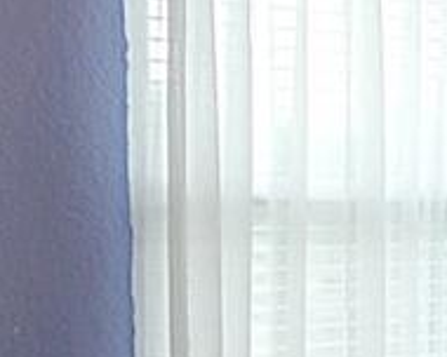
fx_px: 1773
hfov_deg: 13.1
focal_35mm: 134
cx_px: 786
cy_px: 270
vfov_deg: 11.5
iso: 200
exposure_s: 1/100
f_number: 5
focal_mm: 11.5
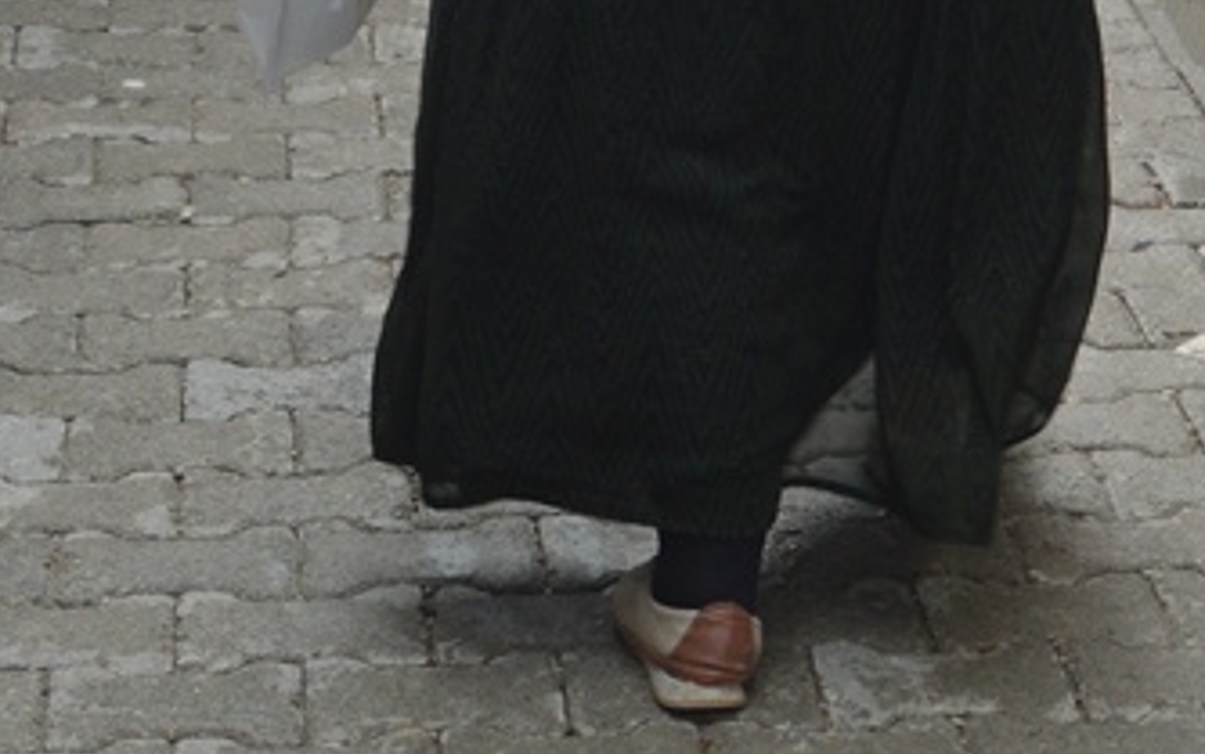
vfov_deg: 8.4
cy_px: -588
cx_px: 924
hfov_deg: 13.9
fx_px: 4928
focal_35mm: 150
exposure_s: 1/125
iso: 250
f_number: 5.6
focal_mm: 24
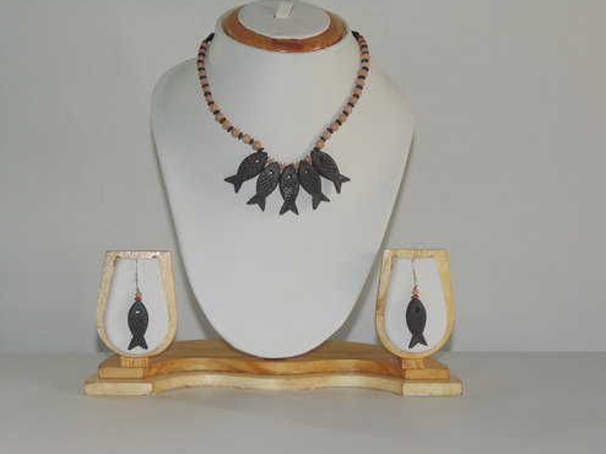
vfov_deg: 18.0
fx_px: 1435
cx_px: 305
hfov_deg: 23.8
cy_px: 226
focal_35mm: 82
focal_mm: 14.6
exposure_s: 1/40
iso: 100
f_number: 4.2
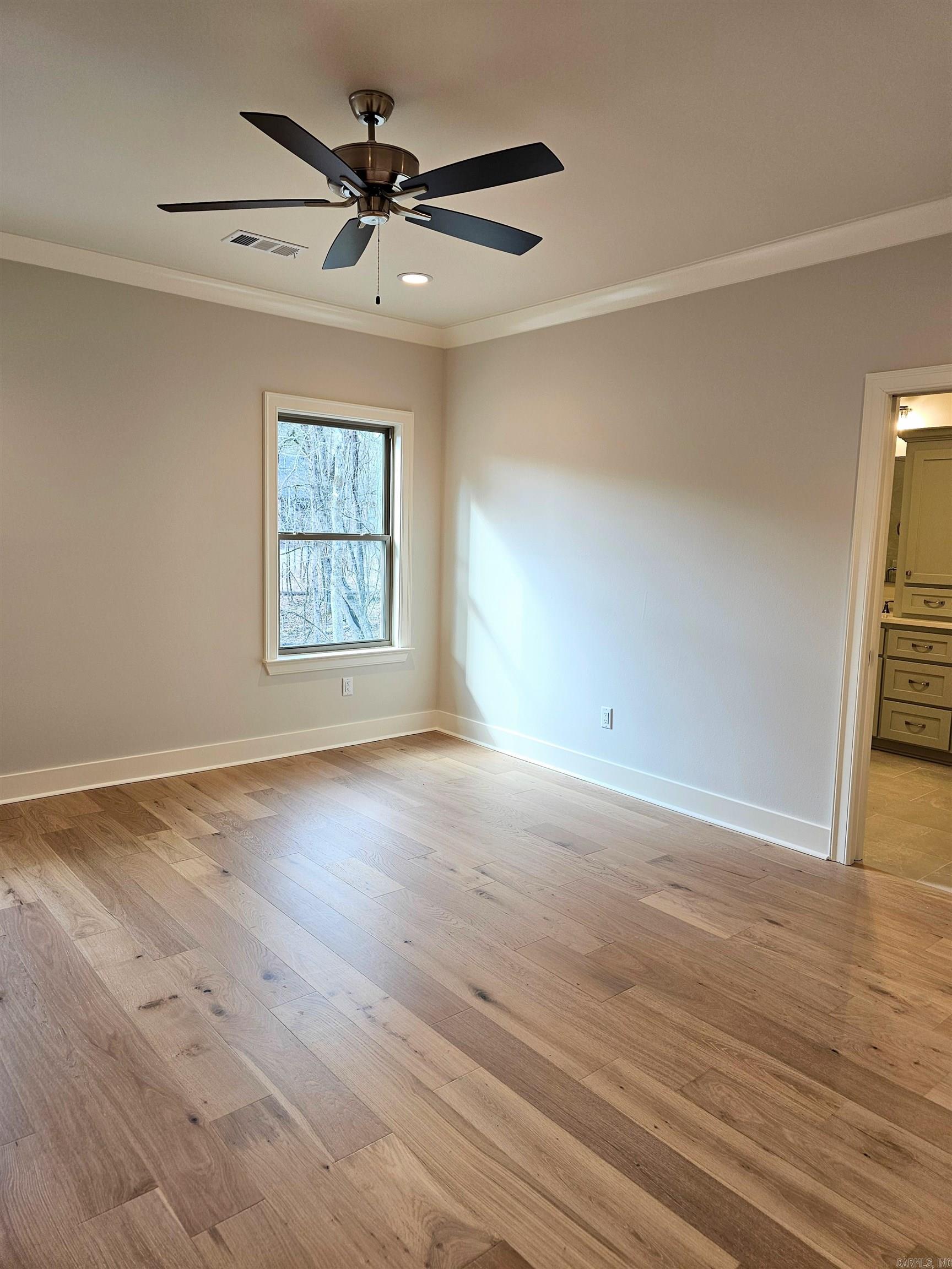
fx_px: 843
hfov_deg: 58.9
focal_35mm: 23
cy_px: 634
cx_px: 476
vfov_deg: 73.9
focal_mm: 6.3
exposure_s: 1/120
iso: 80
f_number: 1.7
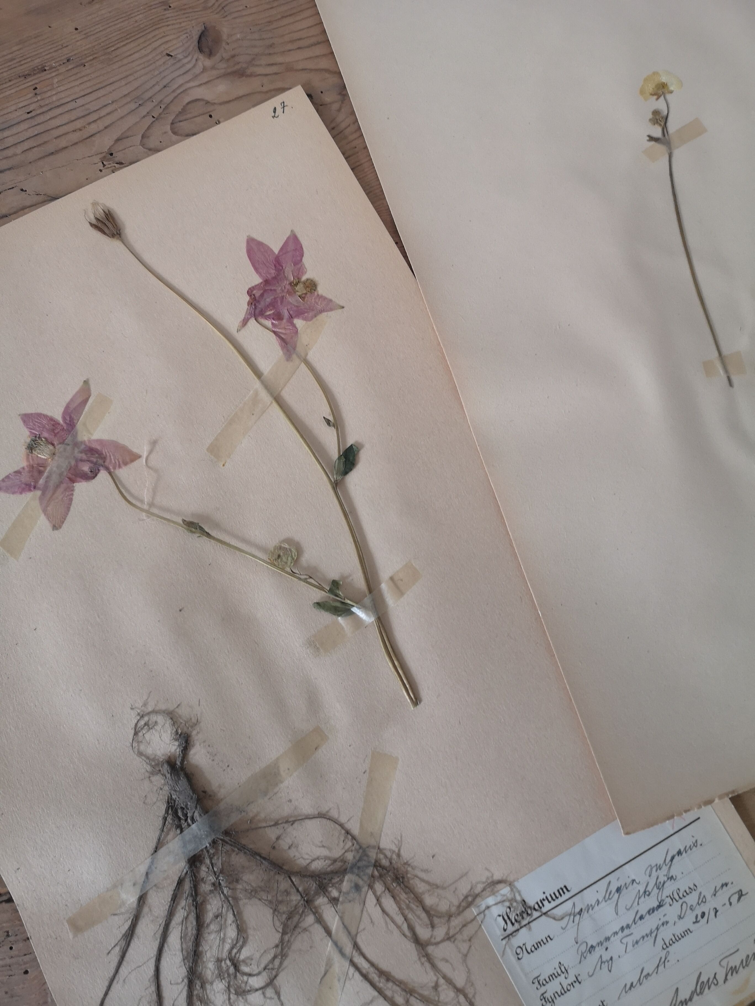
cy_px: 503
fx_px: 785
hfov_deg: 51.4
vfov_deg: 65.3
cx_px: 378
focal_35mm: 27
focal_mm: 3.95
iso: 320
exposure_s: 1/25
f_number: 1.8
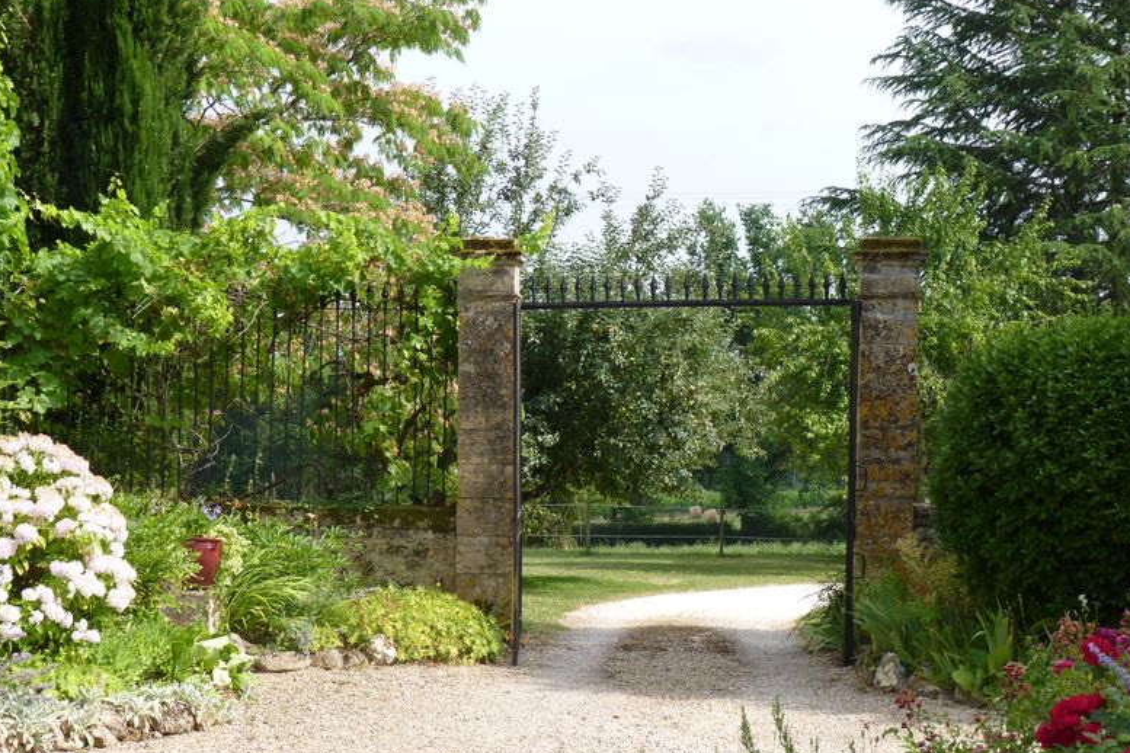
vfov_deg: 18.2
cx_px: 576
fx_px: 2354
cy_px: 427
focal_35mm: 75
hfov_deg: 27.0
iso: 80
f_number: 4.5
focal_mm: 12.4
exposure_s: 1/250
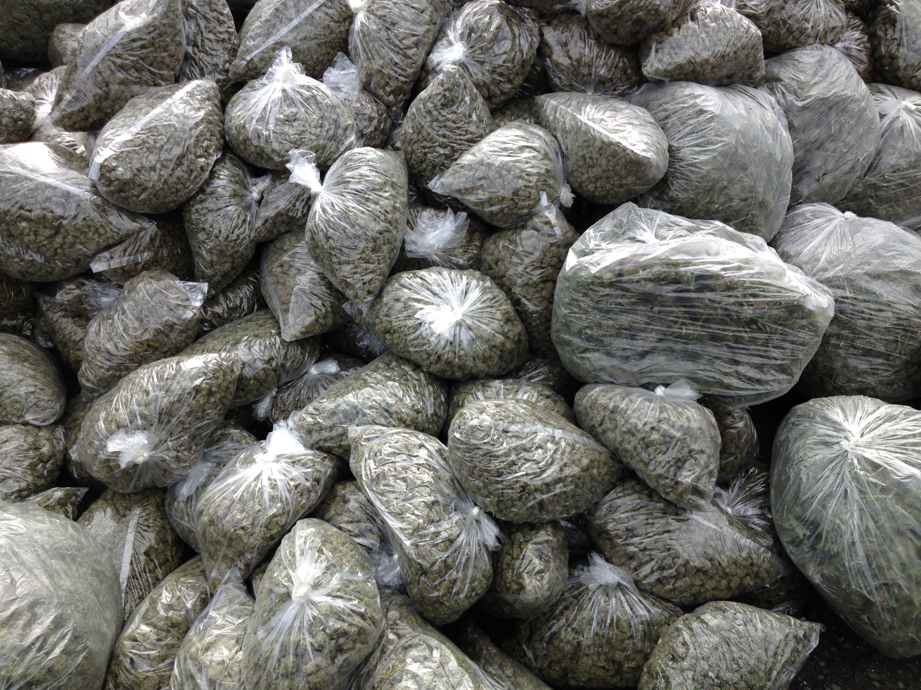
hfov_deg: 52.6
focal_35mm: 35
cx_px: 460
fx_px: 931
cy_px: 345
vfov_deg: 40.7
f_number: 2.4
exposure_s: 1/627
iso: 50
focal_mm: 4.28
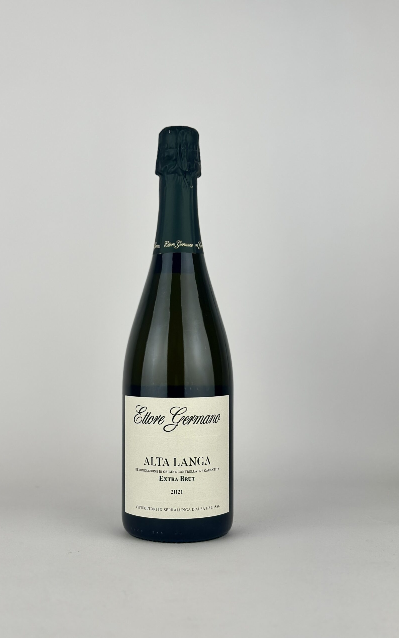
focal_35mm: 51
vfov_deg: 39.6
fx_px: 887
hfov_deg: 25.3
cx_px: 177
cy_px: 319
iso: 80
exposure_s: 1/919
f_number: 1.78
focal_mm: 6.86
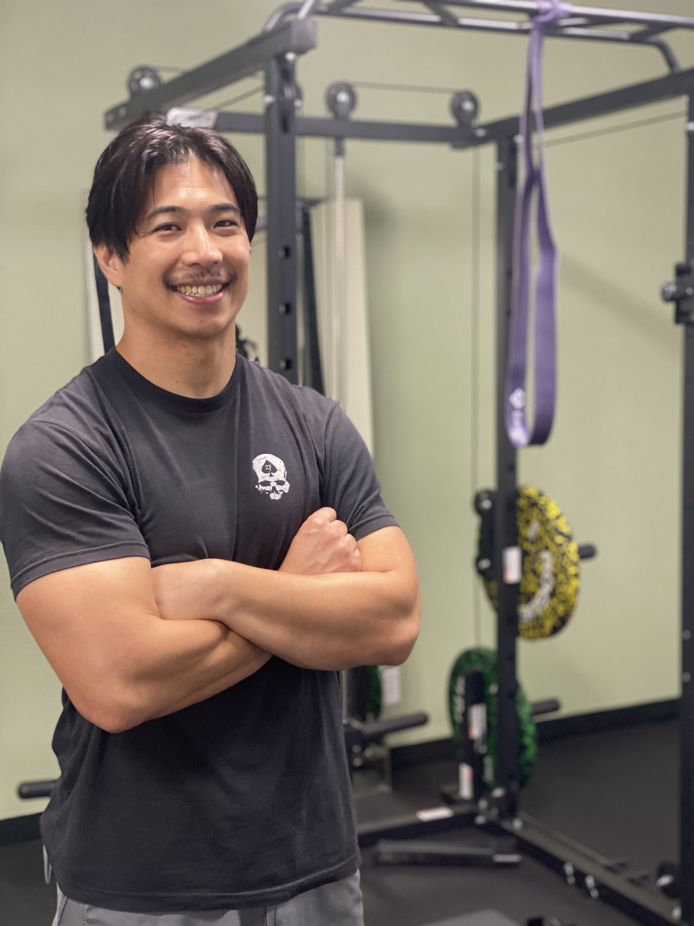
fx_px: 1390
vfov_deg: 36.8
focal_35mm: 52
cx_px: 347
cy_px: 463
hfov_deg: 28.0
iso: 320
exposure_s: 1/40
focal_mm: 6
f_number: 2
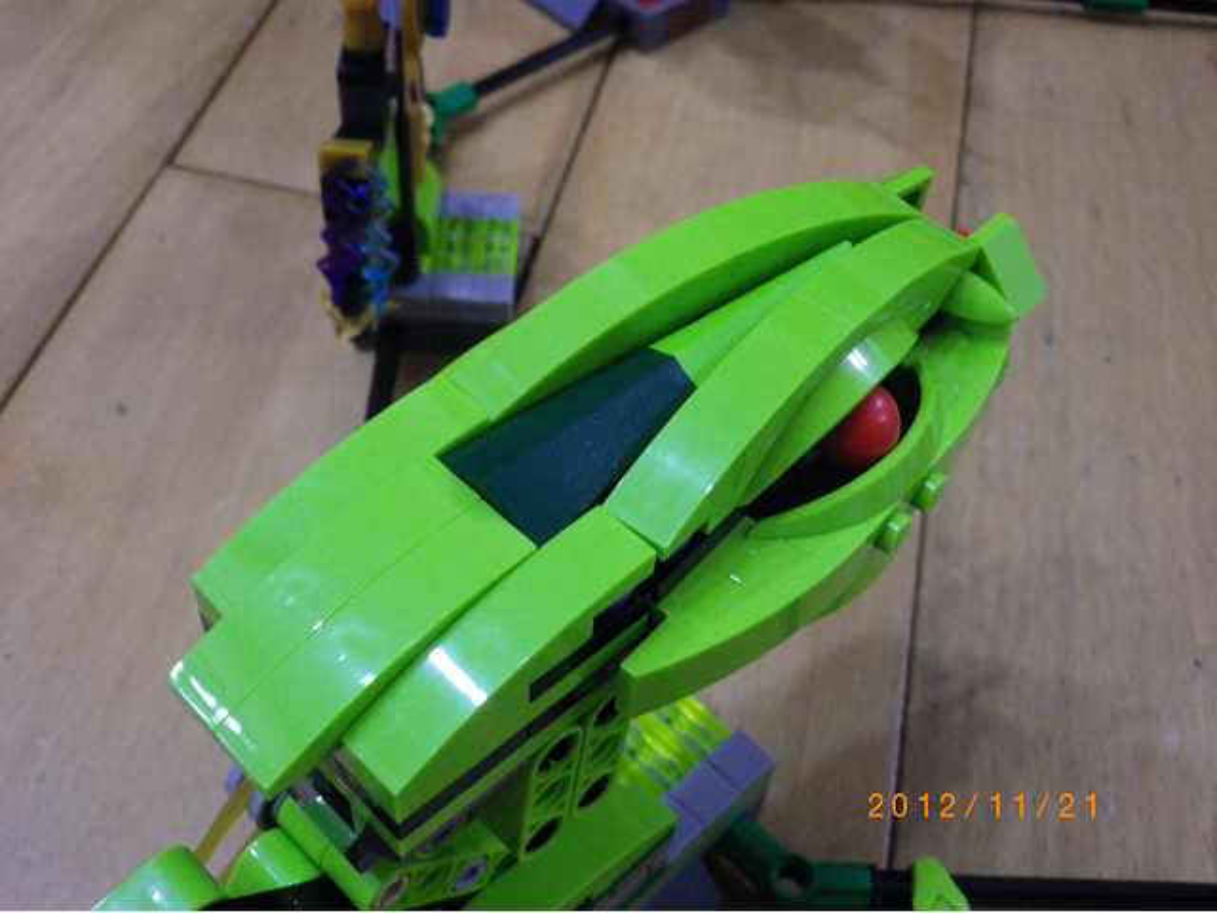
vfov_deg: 35.1
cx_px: 608
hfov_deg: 45.8
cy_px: 456
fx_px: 1441
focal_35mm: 41
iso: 400
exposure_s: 1/10
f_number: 3.9
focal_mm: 7.3
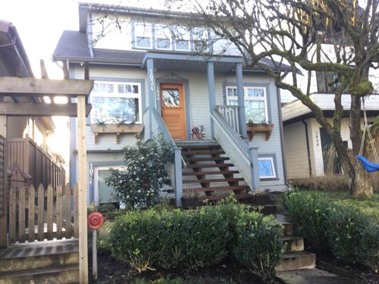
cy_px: 142
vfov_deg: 45.4
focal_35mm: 31
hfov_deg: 58.4
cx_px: 190
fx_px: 339
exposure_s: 1/60
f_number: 2.4
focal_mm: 3.3
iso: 32
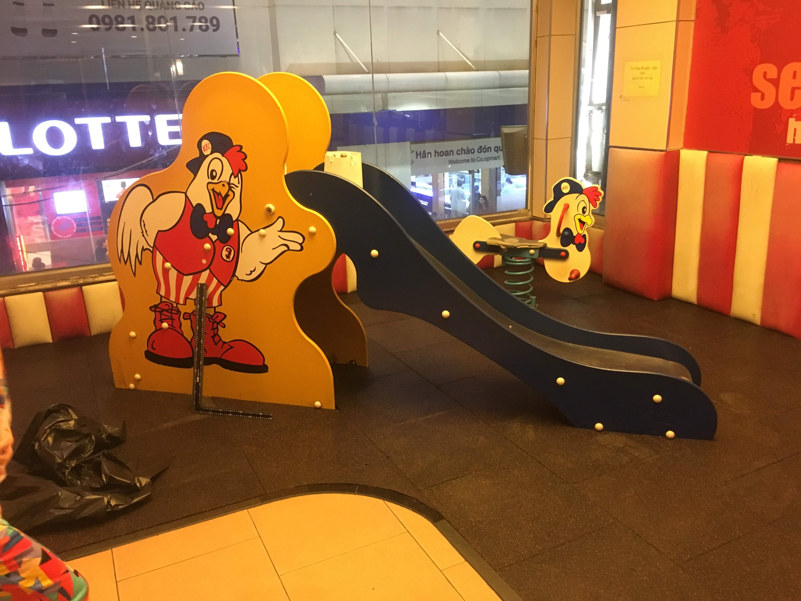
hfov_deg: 61.7
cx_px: 400
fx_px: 671
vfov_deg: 48.2
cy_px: 300
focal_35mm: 29
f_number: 2.2
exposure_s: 1/17
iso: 200
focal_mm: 4.15
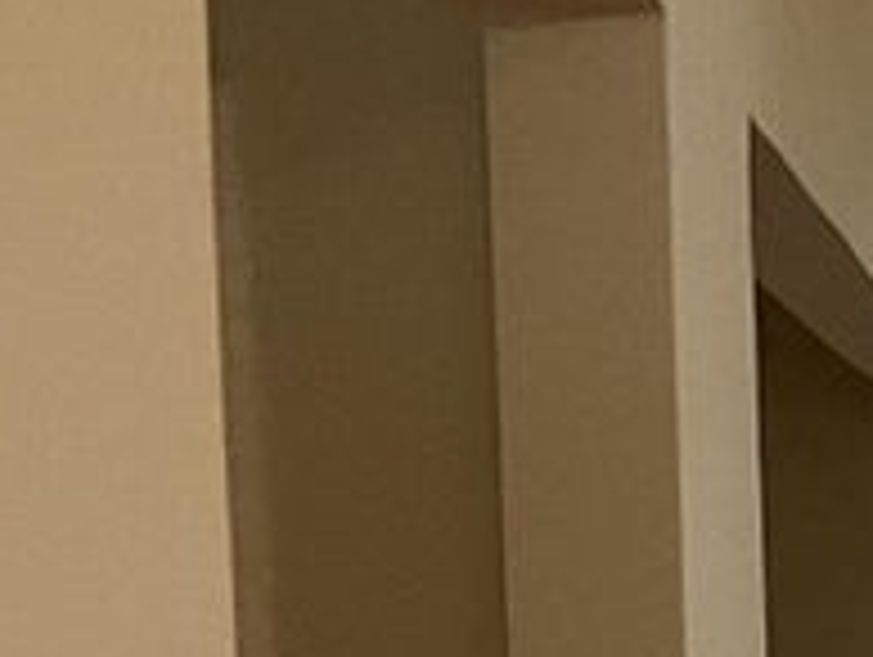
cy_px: 1467
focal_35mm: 204
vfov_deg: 7.0
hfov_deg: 9.1
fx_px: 5151
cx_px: 1802
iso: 125
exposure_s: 1/60
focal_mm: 3
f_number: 1.8
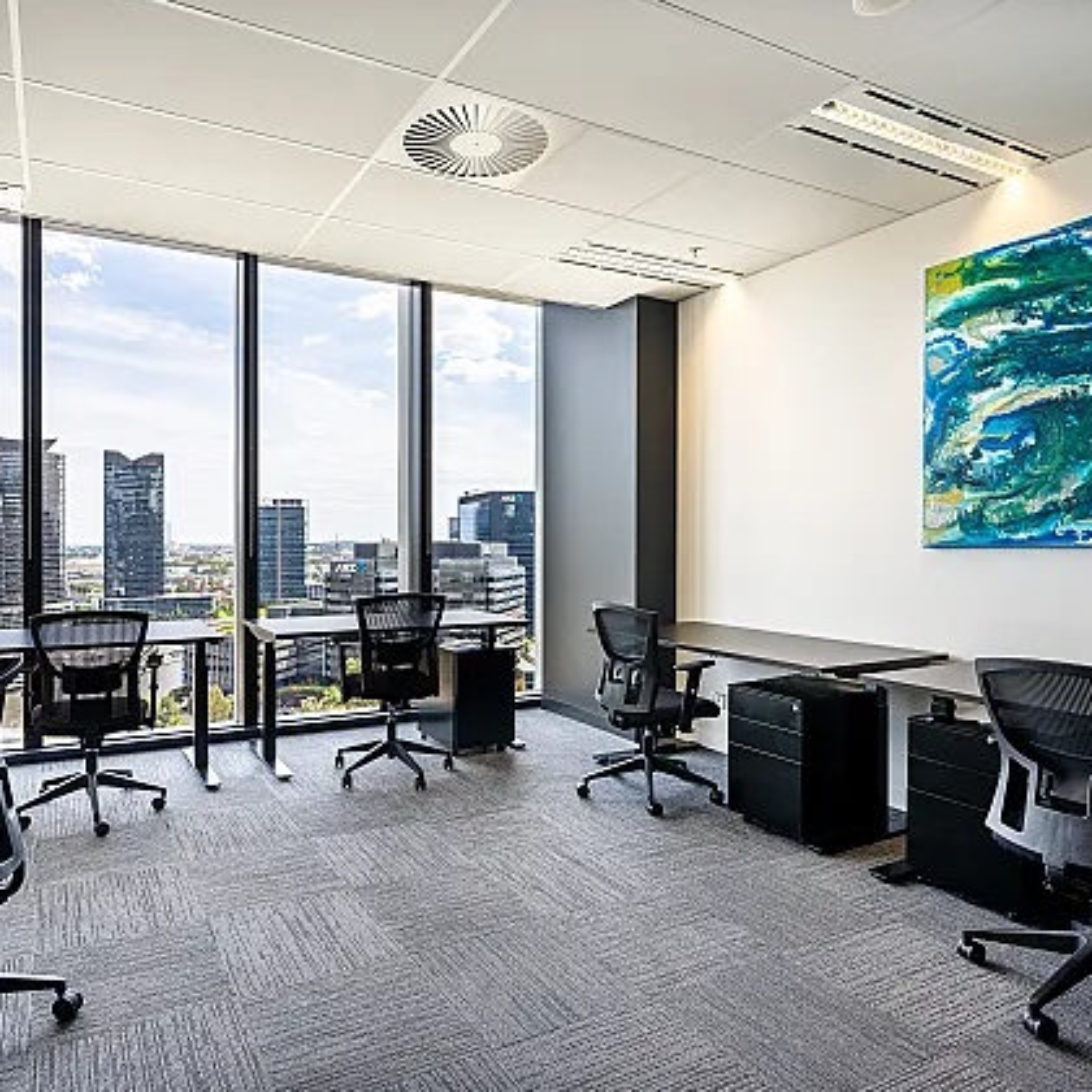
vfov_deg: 69.6
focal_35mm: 22
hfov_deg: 69.2
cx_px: 458
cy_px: 547
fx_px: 785
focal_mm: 17
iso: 64
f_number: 8
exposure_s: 1/400
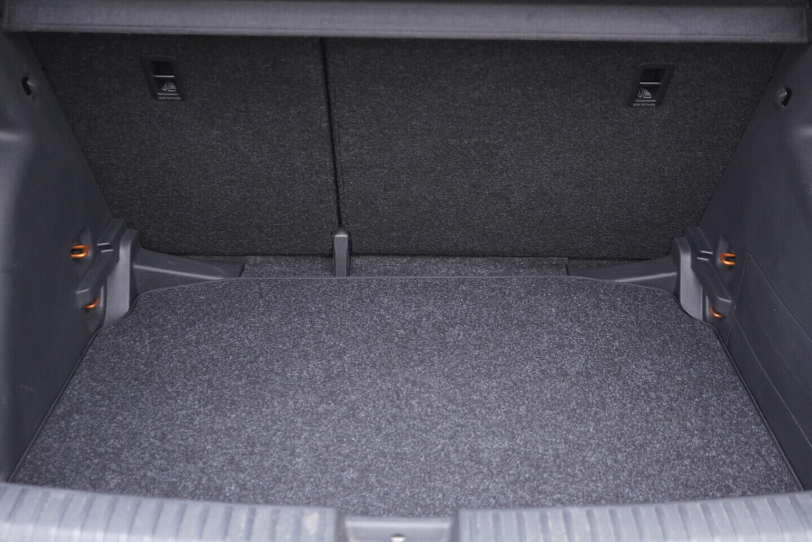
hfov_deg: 53.1
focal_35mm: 36
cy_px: 271
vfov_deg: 36.9
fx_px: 812
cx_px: 406
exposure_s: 1/40
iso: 640
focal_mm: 24
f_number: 2.8
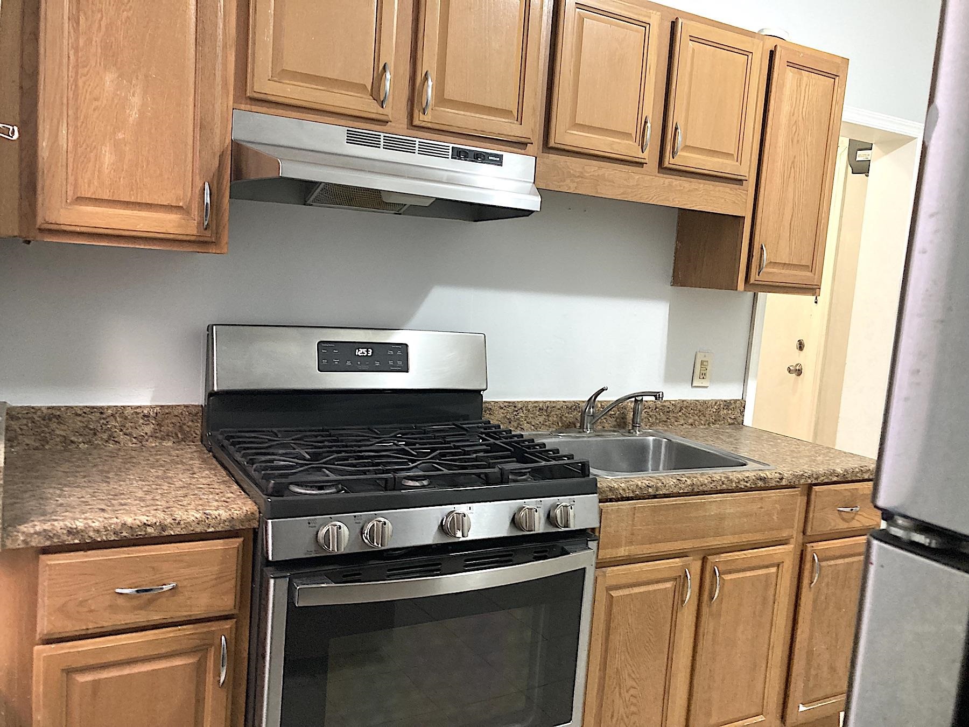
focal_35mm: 28
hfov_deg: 63.4
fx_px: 784
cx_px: 484
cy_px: 364
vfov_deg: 49.7
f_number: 1.8
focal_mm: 3.99
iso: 250
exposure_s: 1/40
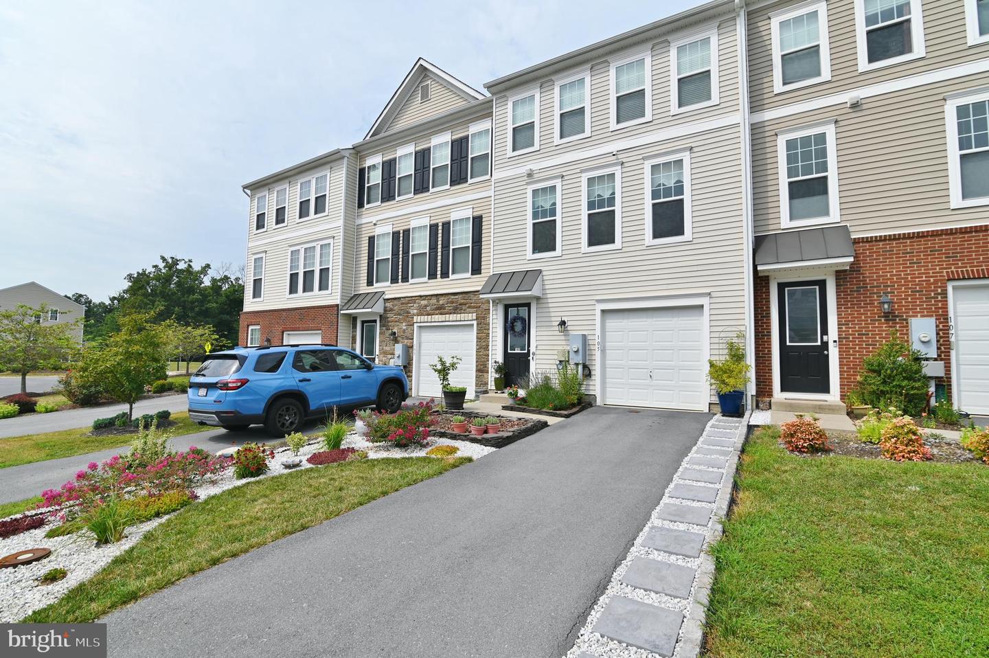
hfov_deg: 96.8
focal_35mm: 16
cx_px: 494
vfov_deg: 73.7
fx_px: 439
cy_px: 329
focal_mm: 16
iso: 100
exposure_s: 1/500
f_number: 8
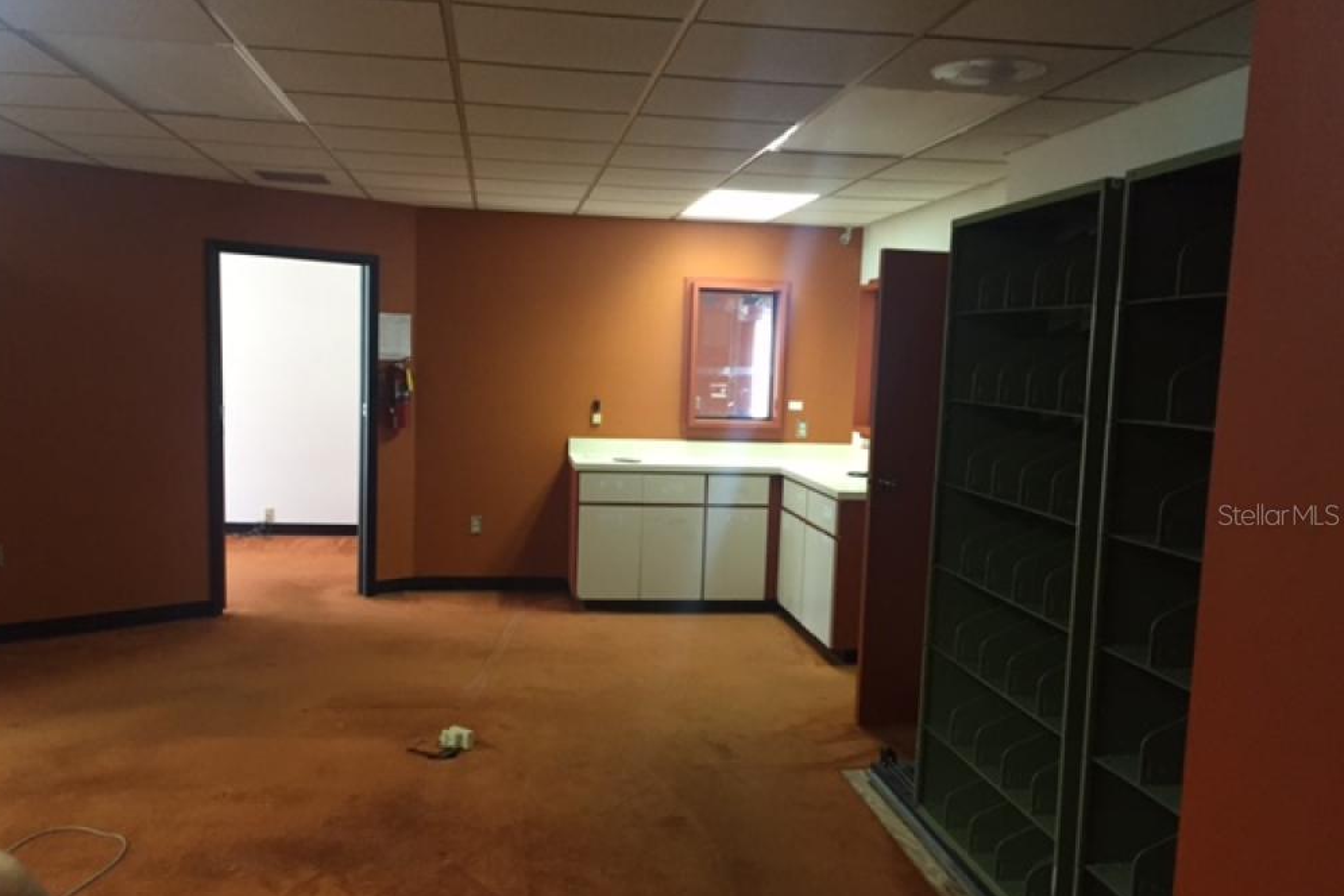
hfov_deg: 60.3
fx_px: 1157
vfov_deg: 42.2
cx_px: 654
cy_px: 514
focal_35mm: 31
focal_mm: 4.15
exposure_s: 1/24
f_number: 2.2
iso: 250
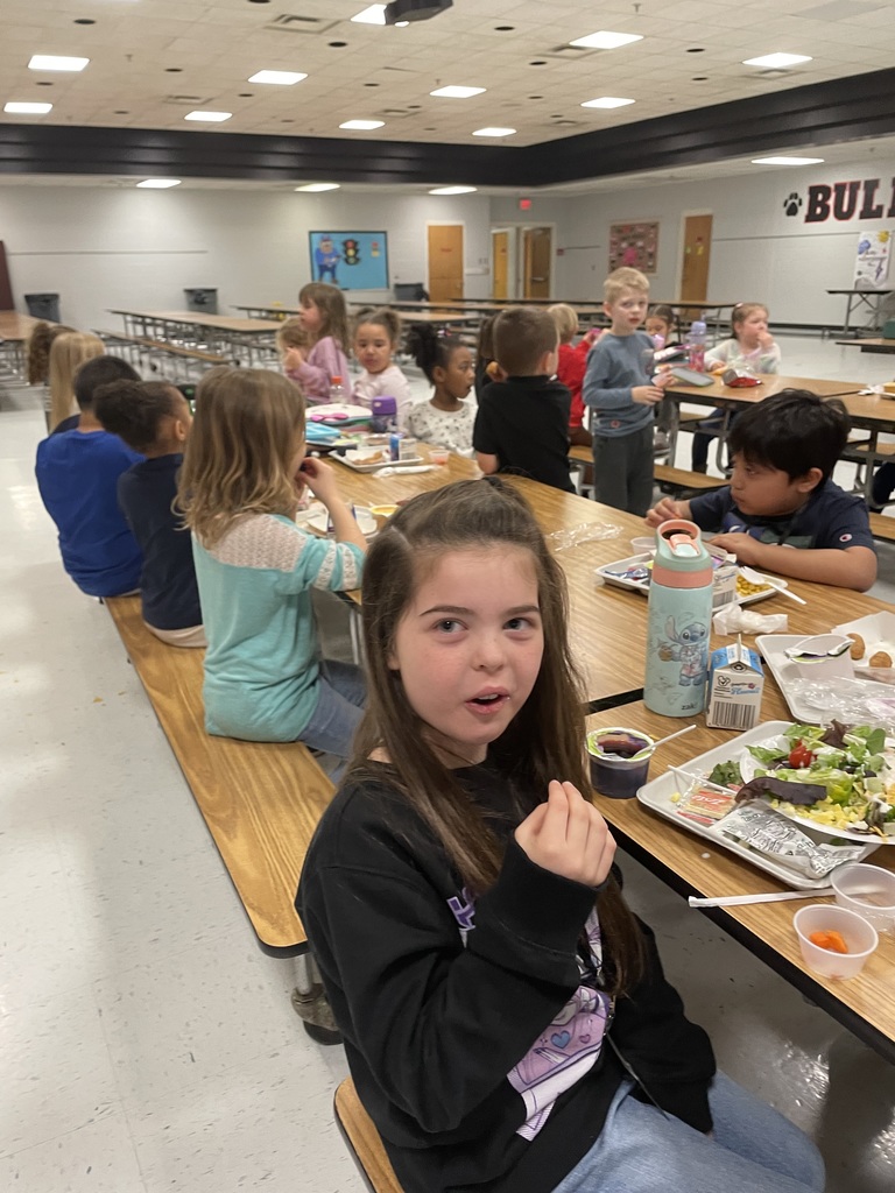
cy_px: 596
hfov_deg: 53.1
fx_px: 896
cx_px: 448
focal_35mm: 26
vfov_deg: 67.3
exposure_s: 1/60
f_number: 1.6
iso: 200
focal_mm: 4.2
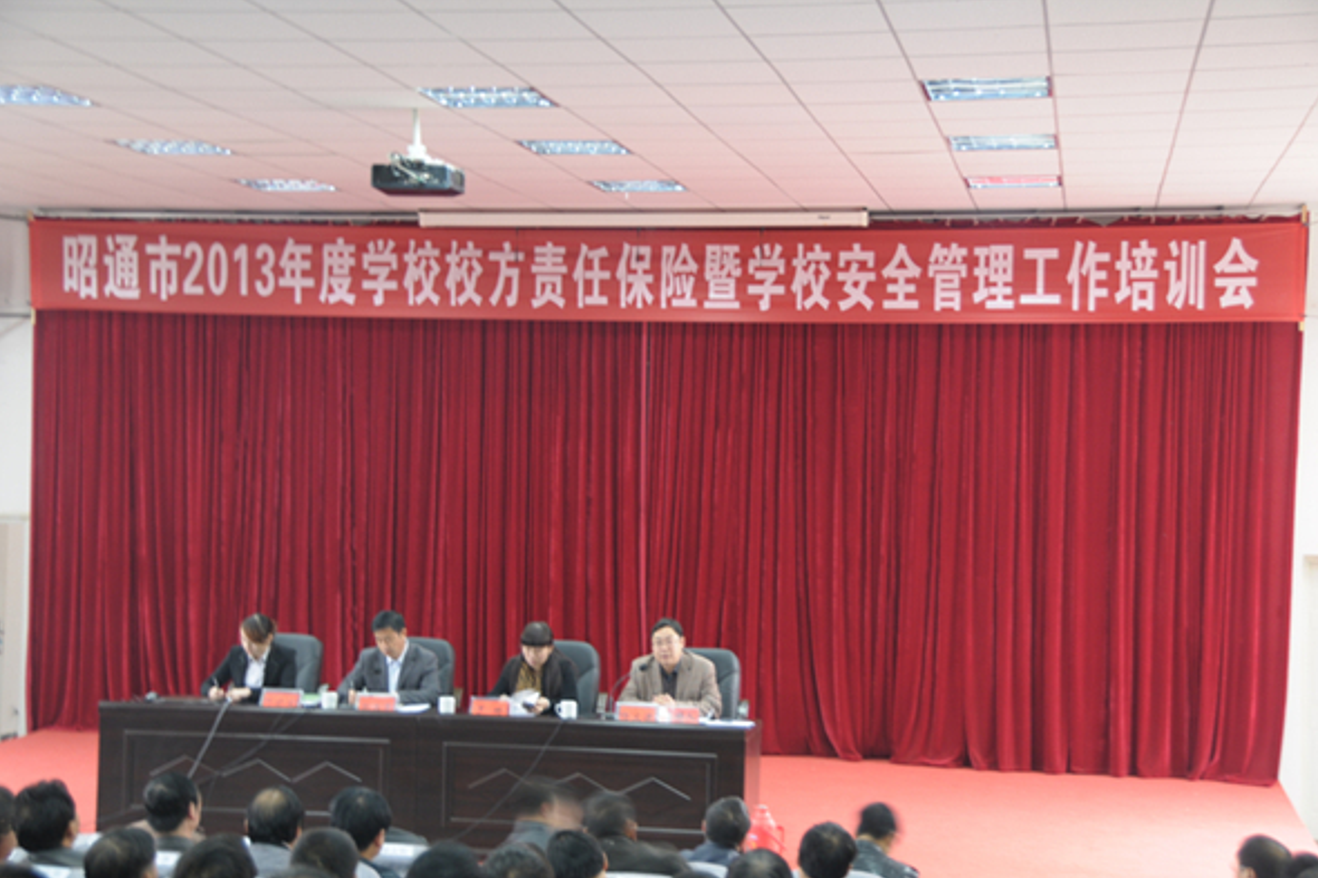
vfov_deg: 23.4
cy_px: 440
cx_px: 661
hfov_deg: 34.5
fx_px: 2123
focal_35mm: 58
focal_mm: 38
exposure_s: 1/2.5
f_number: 4.2
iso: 200
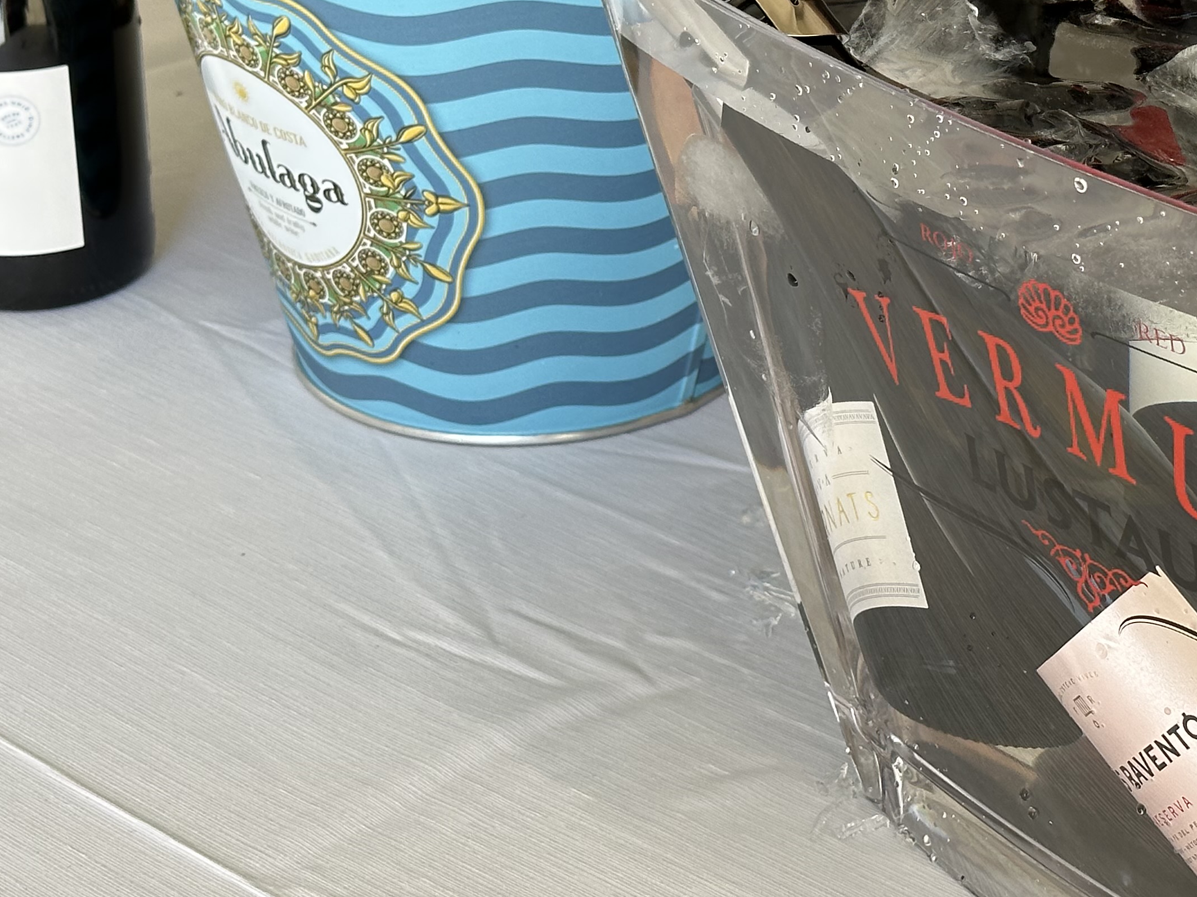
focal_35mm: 91
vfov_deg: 16.0
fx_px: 3147
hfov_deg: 21.2
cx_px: 1016
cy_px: 65
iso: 50
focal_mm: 6.86
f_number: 1.78
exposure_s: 1/185
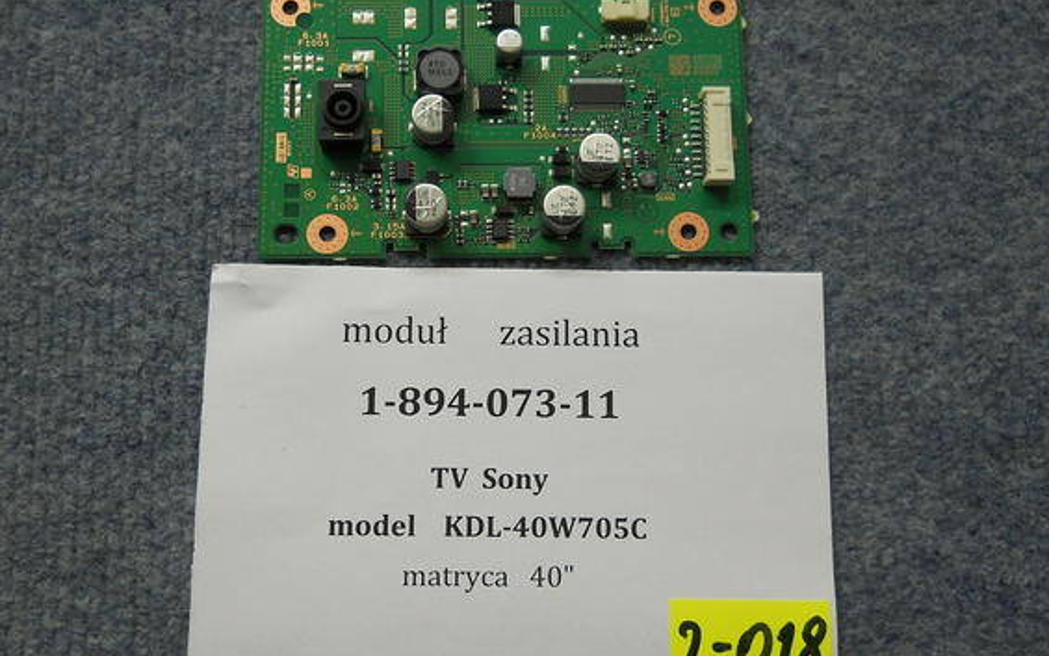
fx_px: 1429
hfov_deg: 40.3
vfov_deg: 25.8
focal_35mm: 50
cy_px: 326
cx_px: 499
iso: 125
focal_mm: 6.72
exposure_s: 1/30
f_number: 3.1
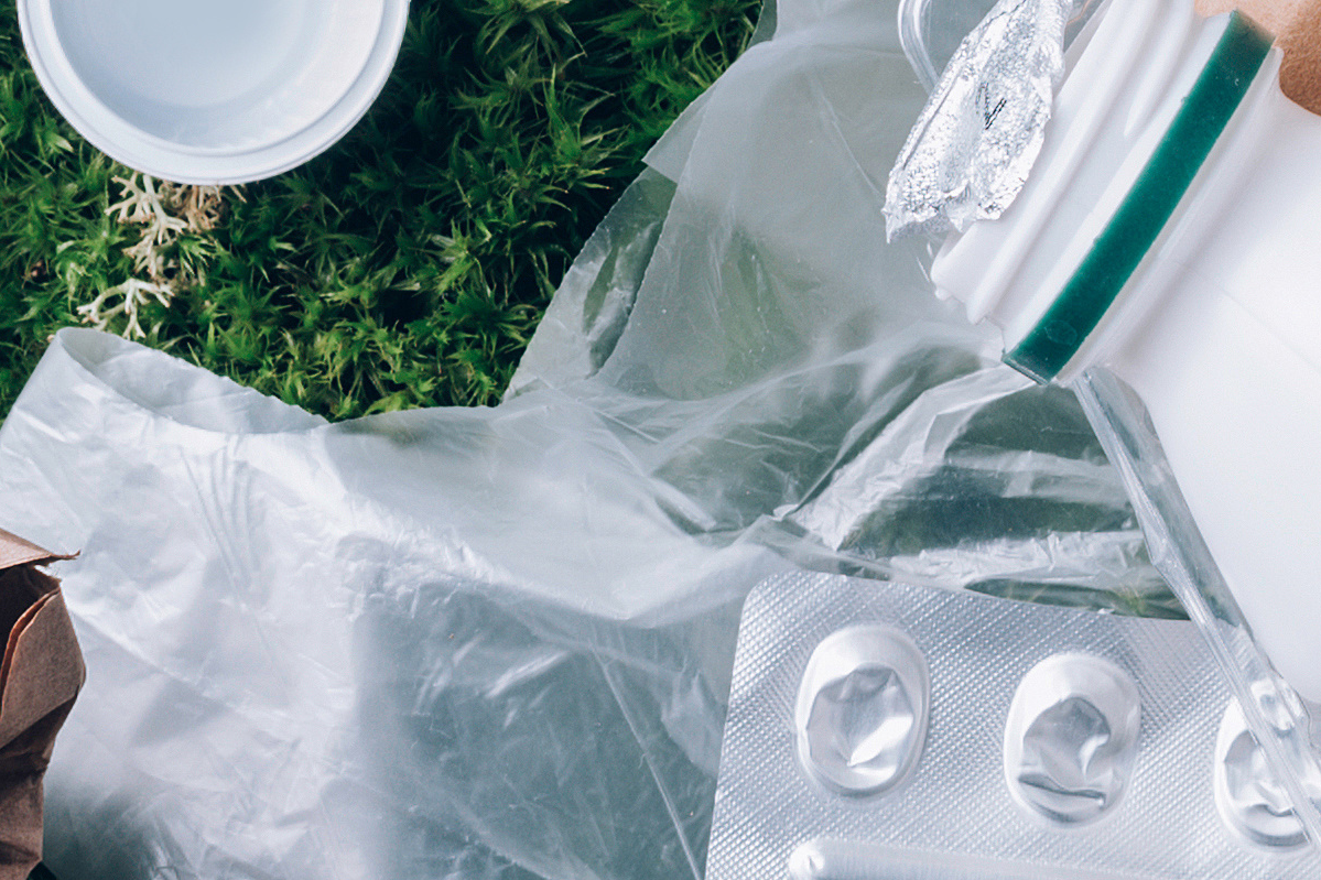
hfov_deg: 8.1
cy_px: -405
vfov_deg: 5.4
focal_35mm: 251
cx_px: 1654
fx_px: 9208
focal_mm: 50
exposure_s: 1/50
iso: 50
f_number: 11
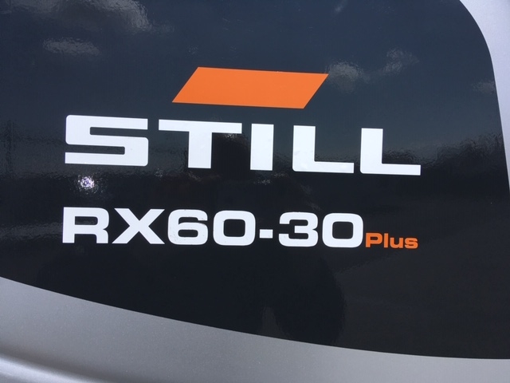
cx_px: 255
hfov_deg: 61.7
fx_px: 427
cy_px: 192
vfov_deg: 48.2
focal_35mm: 29
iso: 25
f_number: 2.2
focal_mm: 4.15
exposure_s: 1/2481
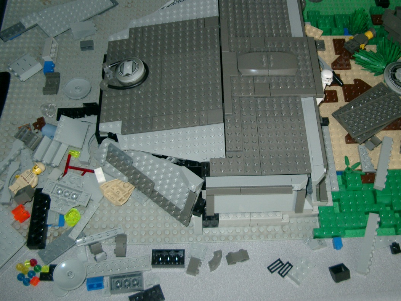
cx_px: 244
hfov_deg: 41.8
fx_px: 521
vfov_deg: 32.1
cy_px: 126
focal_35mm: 45
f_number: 2.6
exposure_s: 1/60
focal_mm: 7.6
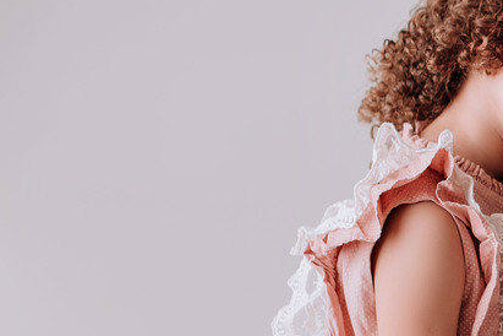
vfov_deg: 9.4
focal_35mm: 146
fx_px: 2040
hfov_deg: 13.3
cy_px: 239
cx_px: 733
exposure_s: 1/100
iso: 100
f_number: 3.2
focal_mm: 50
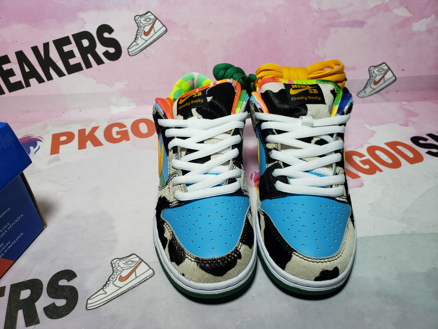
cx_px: 219
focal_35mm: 26
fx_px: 329
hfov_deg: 67.3
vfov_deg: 53.1
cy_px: 164
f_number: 2.4
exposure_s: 1/231
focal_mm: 4.3
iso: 50
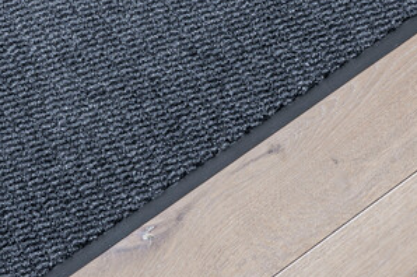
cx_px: 167
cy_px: -34
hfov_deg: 17.5
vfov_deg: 11.5
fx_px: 1354
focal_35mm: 117
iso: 200
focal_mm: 34
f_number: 6.3
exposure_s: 1/15
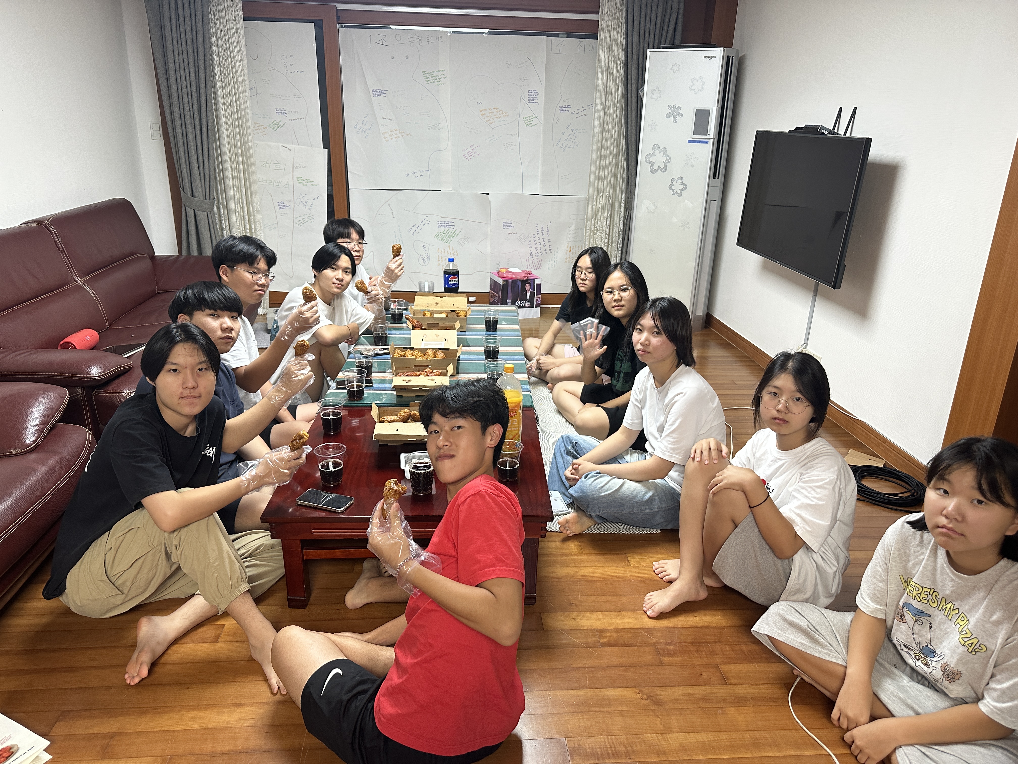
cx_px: 509
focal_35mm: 24
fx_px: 706
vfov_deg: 56.8
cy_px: 382
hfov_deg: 71.6
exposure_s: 1/120
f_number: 1.78
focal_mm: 6.86
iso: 200
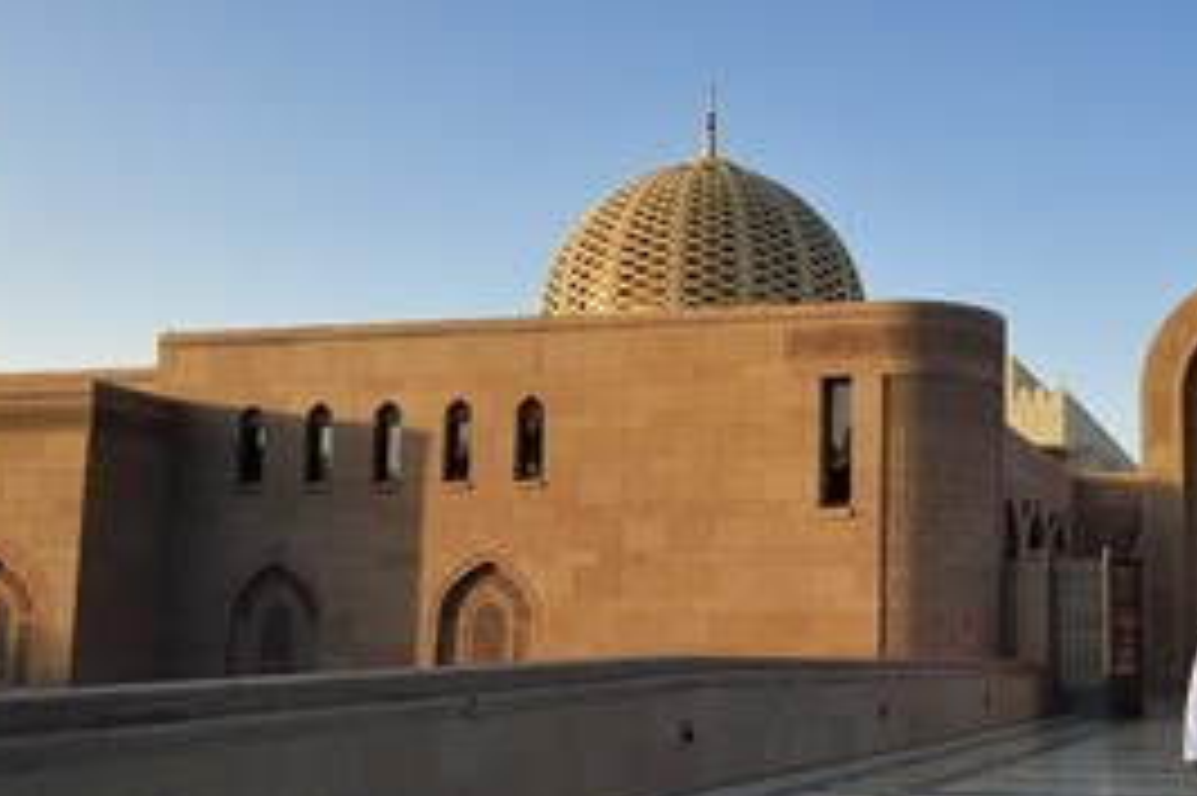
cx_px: 882
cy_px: 445
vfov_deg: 27.5
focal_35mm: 49
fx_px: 1628
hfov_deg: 39.4
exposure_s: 1/320
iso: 200
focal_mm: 31
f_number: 8
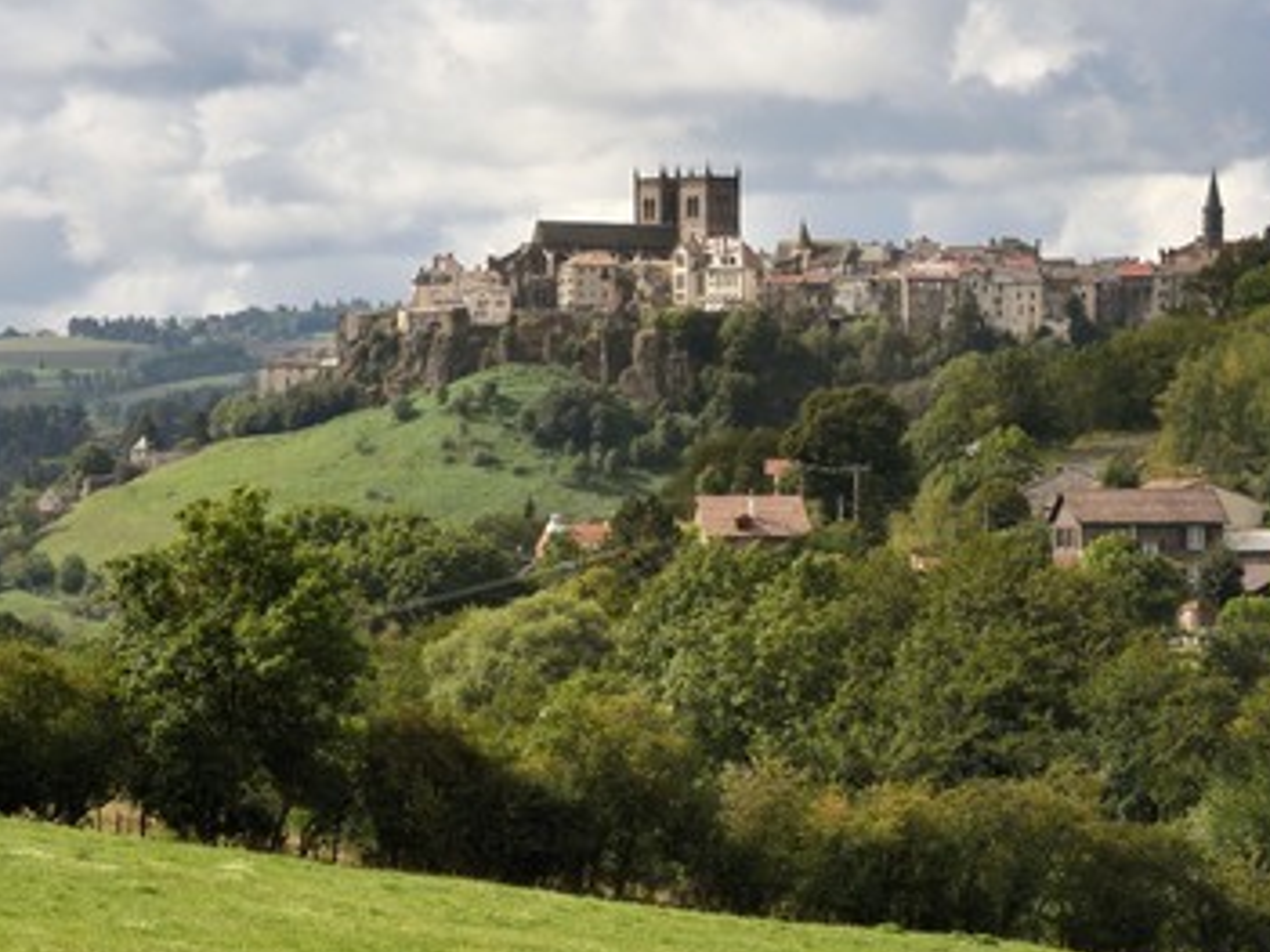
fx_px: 7592
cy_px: 500
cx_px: 637
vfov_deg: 7.2
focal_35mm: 207
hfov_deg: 9.6
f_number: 11
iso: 200
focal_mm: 180
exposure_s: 1/250
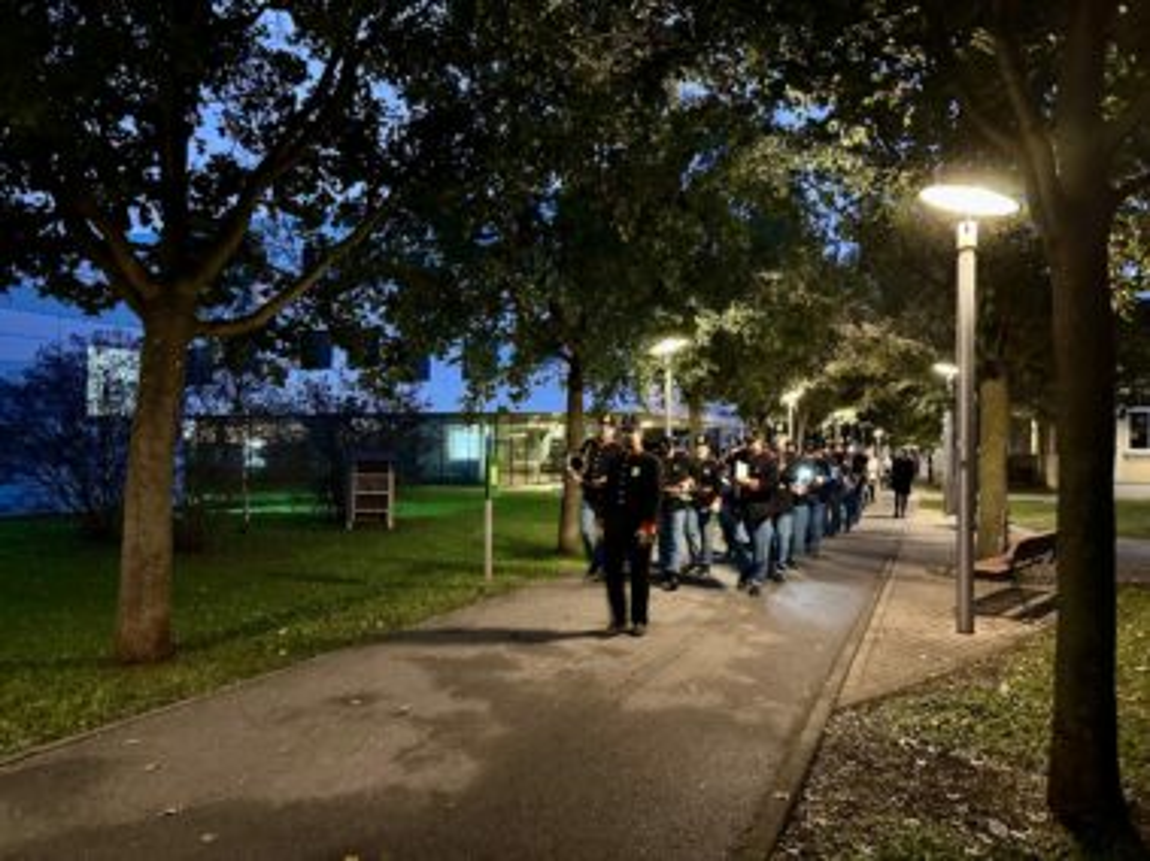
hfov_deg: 71.6
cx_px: 575
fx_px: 797
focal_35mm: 24
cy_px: 430
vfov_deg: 56.8
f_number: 1.78
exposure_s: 1/20
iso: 1600
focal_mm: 6.86
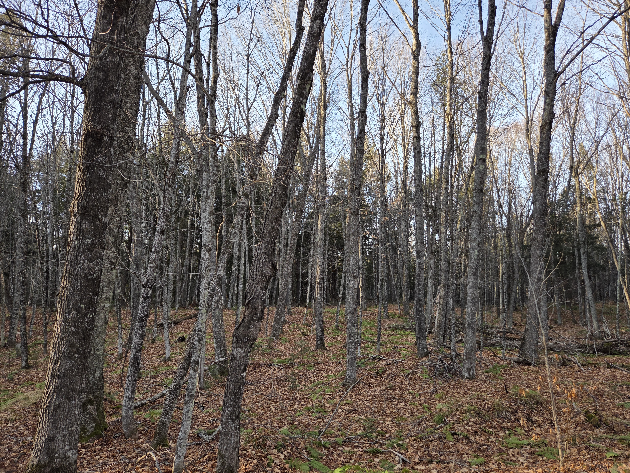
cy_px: 236
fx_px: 419
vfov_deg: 58.9
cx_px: 315
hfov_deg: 73.9
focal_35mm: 23
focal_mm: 5.4
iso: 80
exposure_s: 1/569
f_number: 1.8
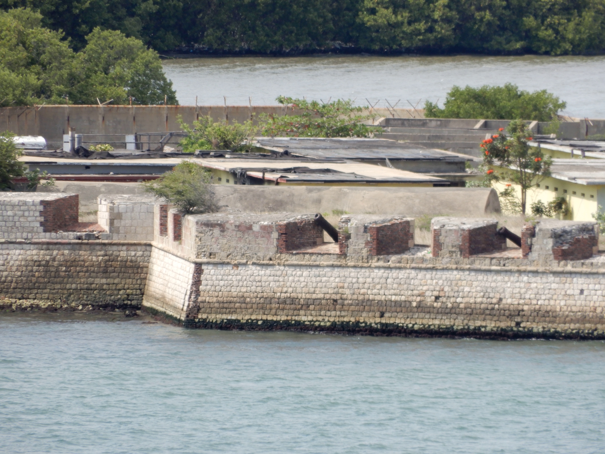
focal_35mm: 840
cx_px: 302
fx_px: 14683
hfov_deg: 2.4
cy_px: 227
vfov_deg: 1.8
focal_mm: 151
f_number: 6.9
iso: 100
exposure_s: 1/250
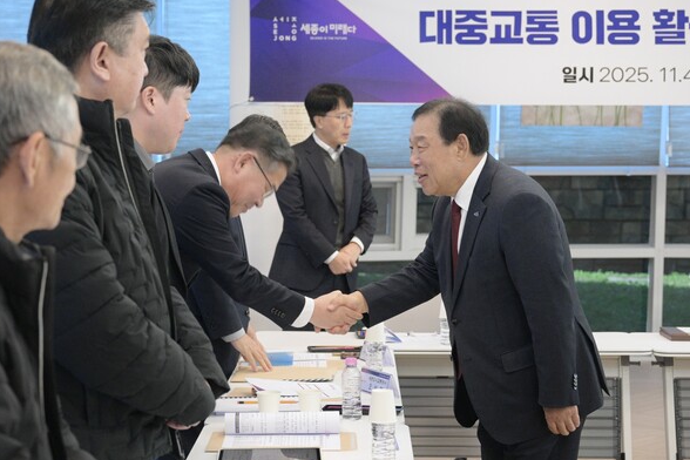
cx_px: 349
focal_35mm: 49
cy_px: 232
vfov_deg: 27.5
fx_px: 939
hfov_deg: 40.3
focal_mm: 48
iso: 3200
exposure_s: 1/200
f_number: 4
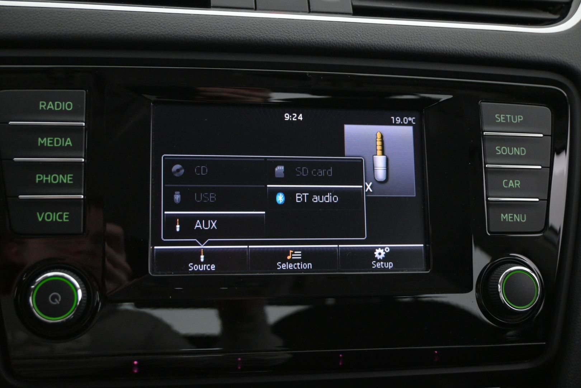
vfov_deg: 31.9
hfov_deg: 46.4
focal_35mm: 42
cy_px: 194
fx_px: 678
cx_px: 290
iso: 3200
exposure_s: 1/50
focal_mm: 28
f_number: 4.5
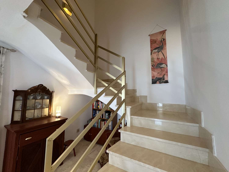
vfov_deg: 85.7
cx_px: 114
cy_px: 86
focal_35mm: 14
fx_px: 93
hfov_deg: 102.1
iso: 250
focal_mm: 2.22
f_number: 2.2
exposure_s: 1/100
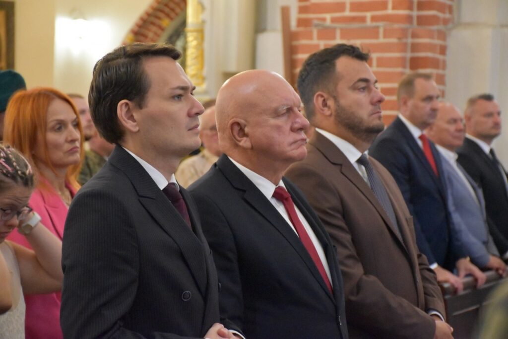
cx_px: 254
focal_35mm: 128
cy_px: 170
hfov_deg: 16.1
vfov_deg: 10.8
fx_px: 1799
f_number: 5.3
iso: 9000
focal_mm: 85
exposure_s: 1/60
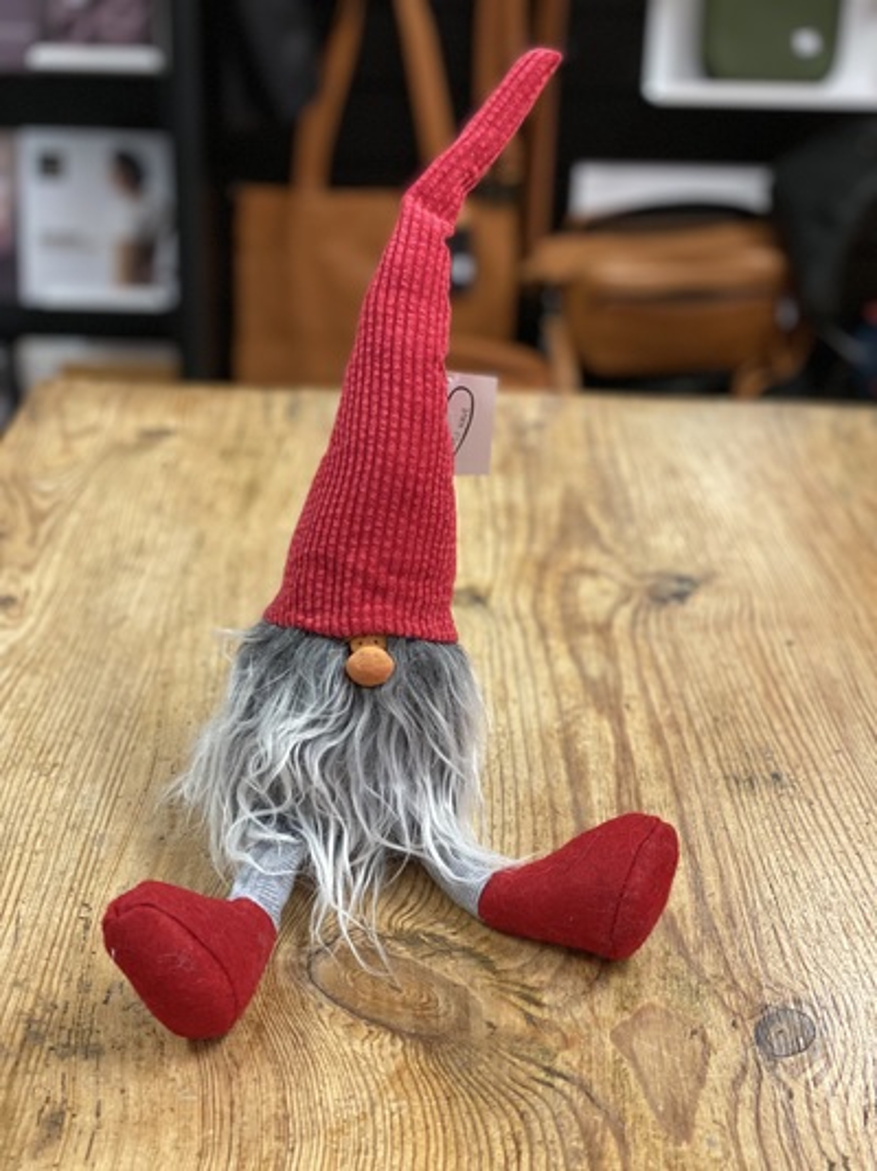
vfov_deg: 36.8
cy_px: 586
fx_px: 1758
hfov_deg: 28.0
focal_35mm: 52
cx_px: 438
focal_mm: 6
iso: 160
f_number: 2
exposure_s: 1/50
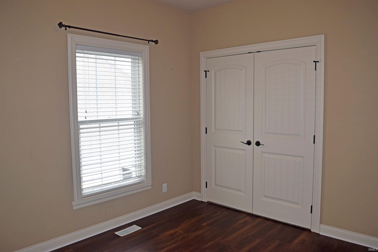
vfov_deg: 47.9
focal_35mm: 27
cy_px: 126
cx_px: 189
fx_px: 283
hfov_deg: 67.4
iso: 500
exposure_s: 1/125
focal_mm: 18
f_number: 5.6
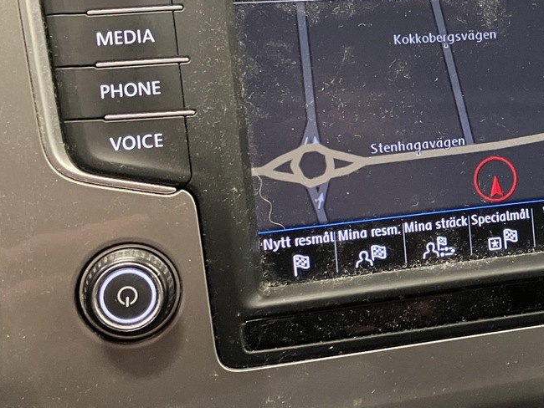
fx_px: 975
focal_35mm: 62
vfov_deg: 23.6
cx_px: 480
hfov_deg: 30.0
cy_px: 138
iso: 320
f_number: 1.8
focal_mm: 3.99
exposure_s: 1/24
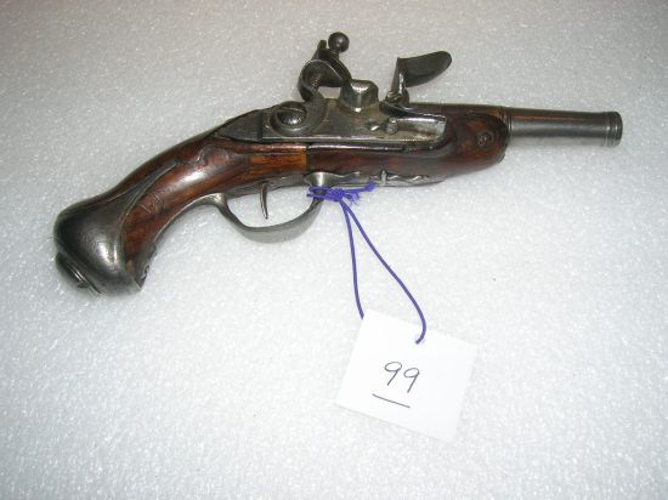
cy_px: 250
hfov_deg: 54.0
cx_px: 334
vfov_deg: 41.8
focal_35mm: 34
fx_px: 656
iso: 50
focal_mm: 5.7
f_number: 4.9
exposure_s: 1/60.1
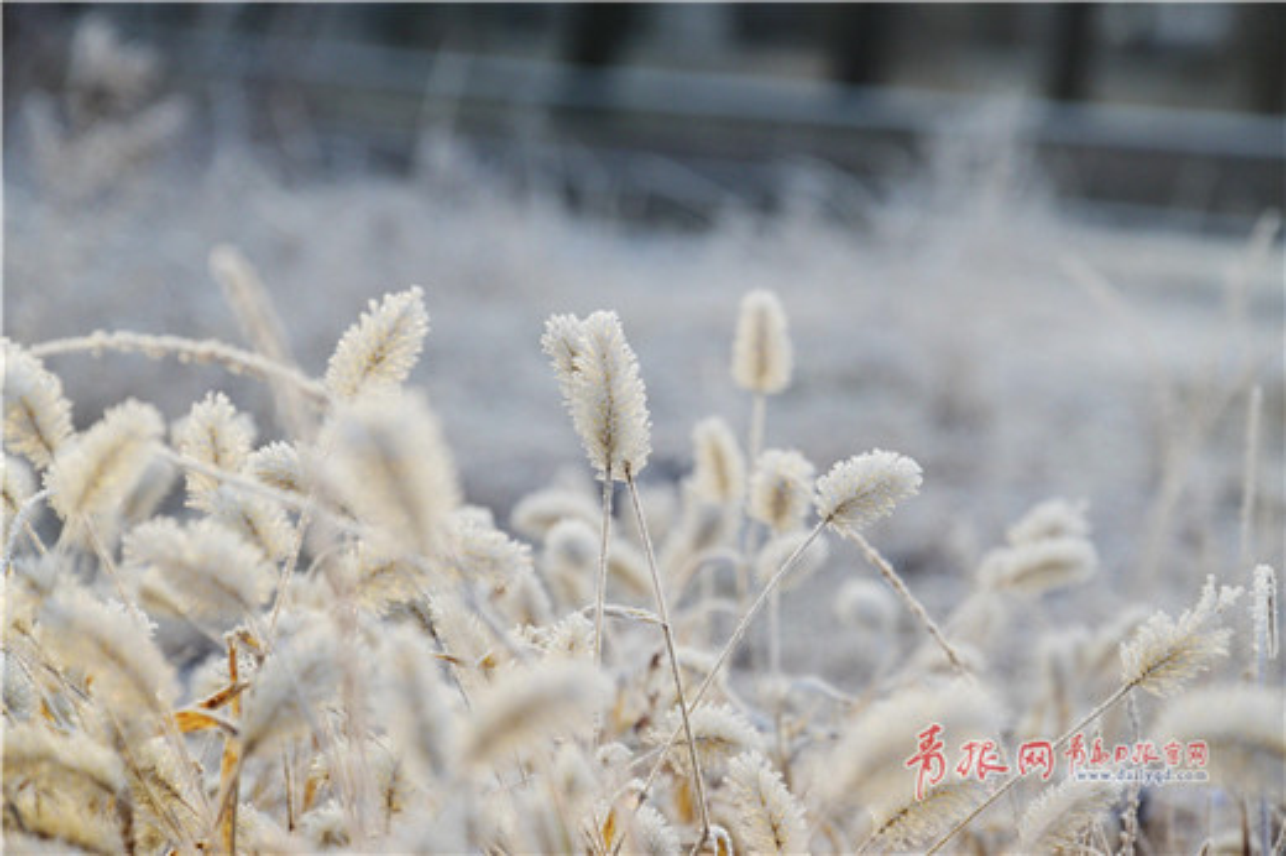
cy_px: 428
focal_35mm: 158
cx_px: 643
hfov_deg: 13.0
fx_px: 5622
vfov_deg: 8.7
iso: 400
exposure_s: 1/500
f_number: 8
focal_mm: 105
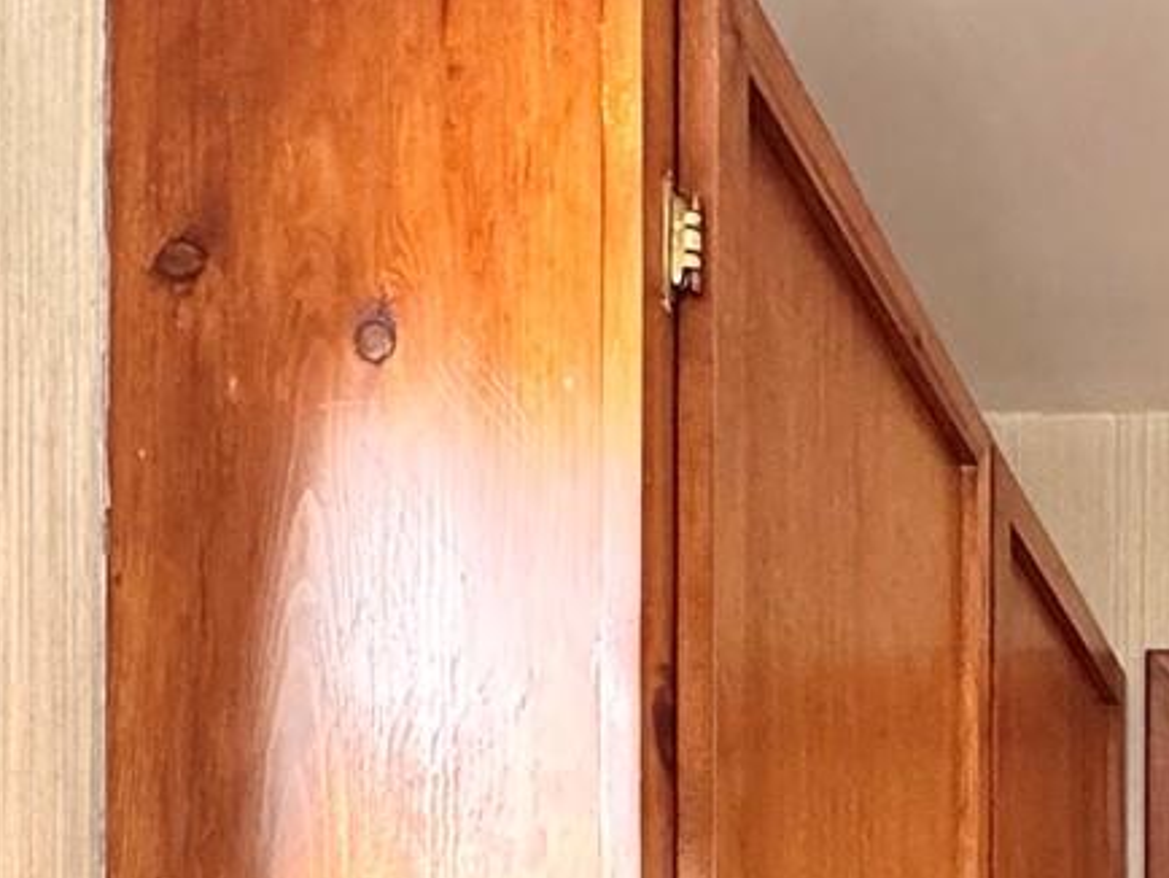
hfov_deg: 26.4
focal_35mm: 66
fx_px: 2230
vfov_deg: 19.4
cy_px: 1330
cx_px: 1366
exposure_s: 1/90
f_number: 2.2
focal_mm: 2.22
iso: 320
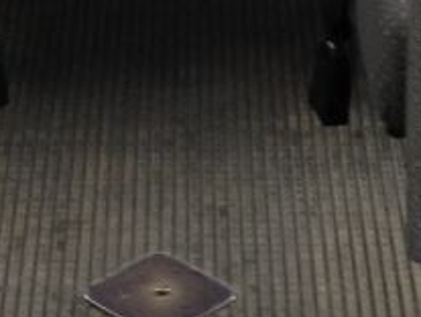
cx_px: 203
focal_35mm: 216
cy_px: -601
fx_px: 2632
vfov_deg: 6.4
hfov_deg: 9.1
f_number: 2.4
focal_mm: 4.28
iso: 50
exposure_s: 1/40
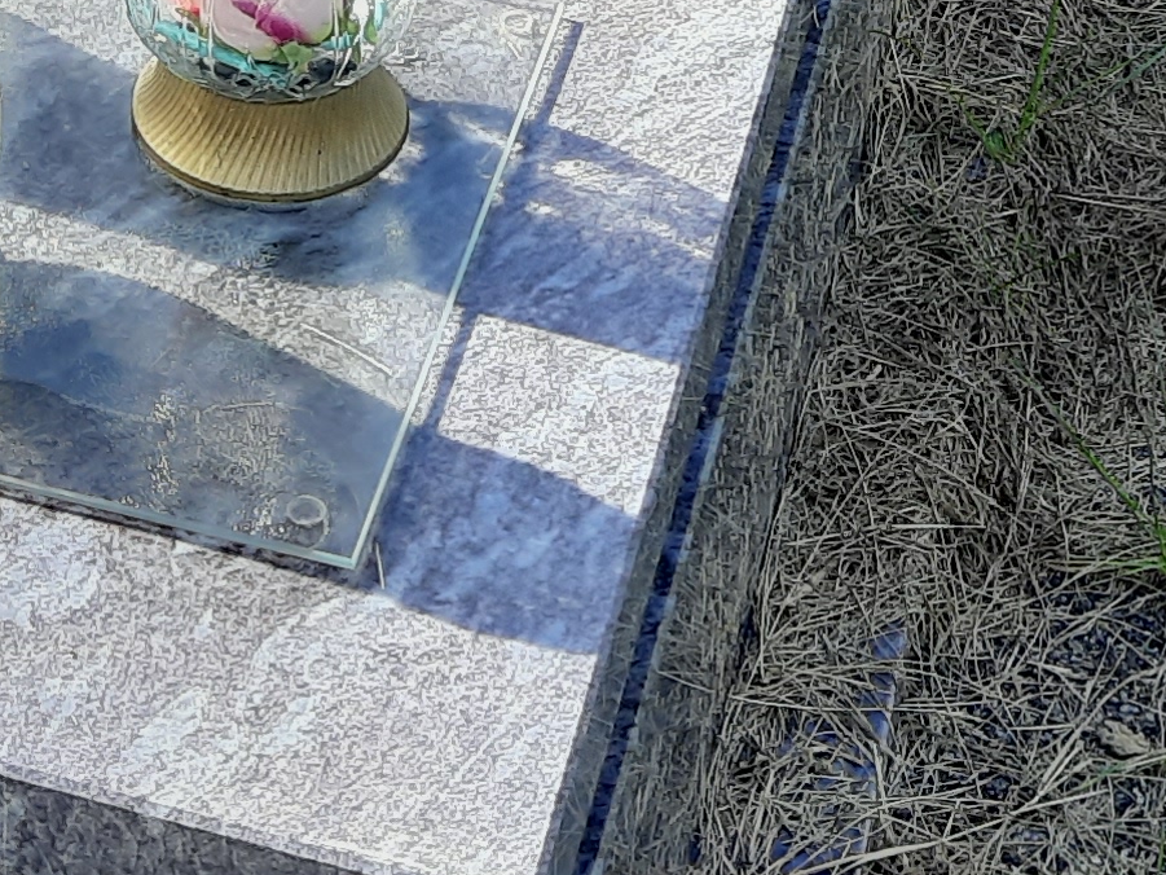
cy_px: -734
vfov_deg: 12.2
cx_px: 52
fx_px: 3739
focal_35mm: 111
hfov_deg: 17.4
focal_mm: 4.6
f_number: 2
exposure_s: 1/384
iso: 20
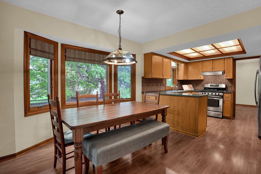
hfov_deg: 96.7
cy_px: 87
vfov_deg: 73.8
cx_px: 130
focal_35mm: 16
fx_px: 116
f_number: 6.3
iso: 800
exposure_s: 1/13
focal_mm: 16
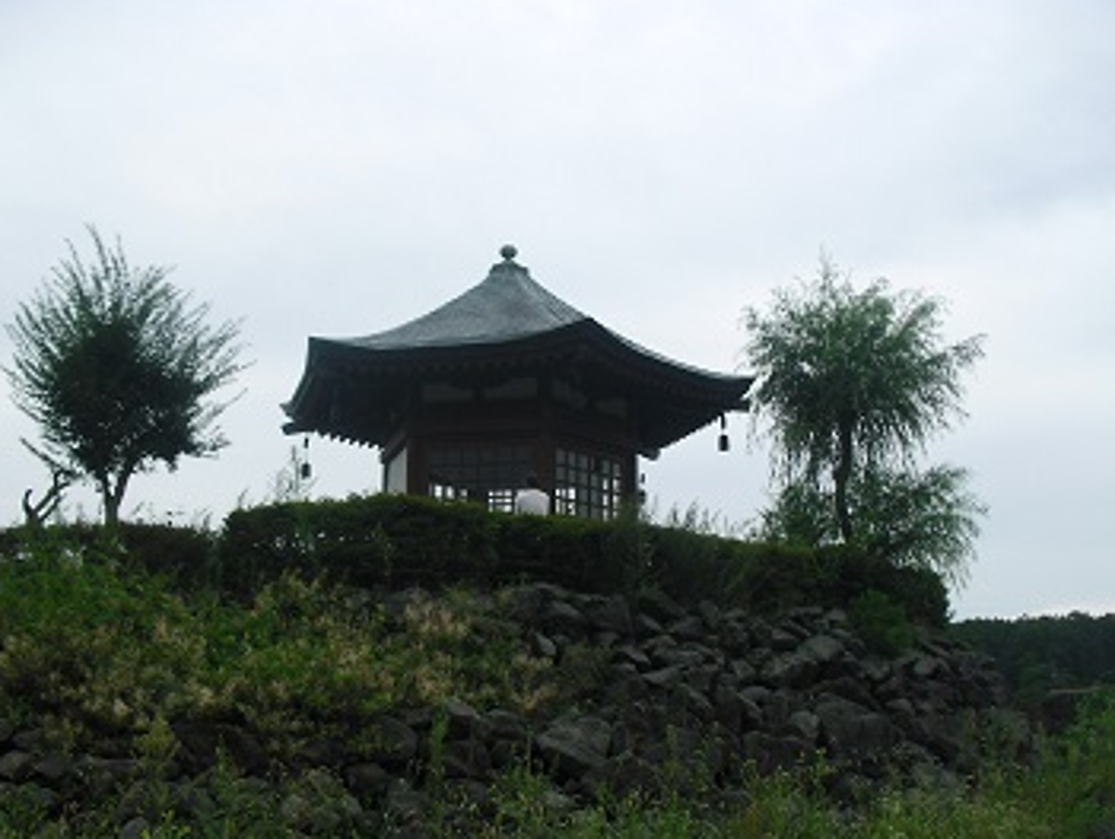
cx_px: 527
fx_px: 1354
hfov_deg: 44.7
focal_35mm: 42
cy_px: 470
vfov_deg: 34.4
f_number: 7.8
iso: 100
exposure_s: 1/100
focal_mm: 6.3
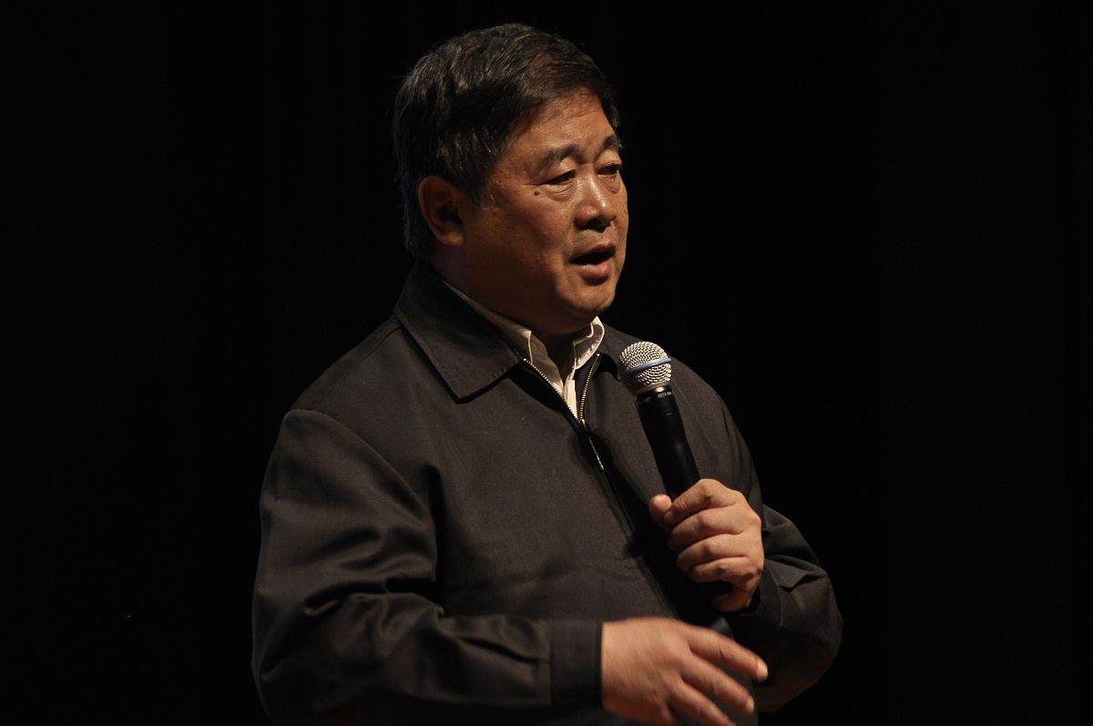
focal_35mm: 315
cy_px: 363
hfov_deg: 6.5
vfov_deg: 4.4
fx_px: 9552
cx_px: 546
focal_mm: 210
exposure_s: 1/100
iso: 500
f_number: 4.8
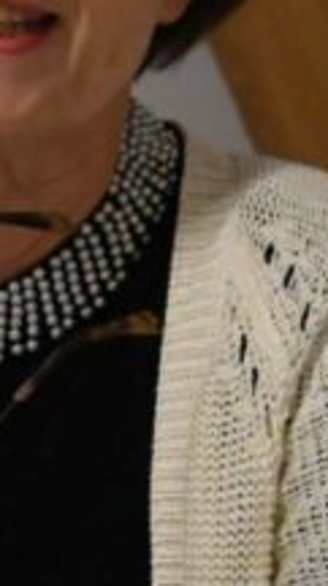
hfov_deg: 1.9
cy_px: 338
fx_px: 9632
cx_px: -201
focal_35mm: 621
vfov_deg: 3.5
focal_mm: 125
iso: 20000
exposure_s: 1/320
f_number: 6.3
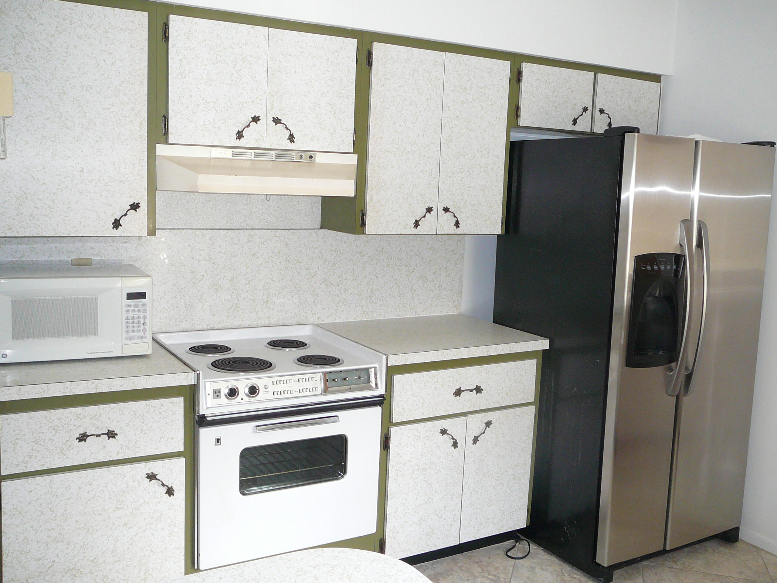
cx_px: 388
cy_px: 292
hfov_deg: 52.6
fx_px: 786
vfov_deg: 40.7
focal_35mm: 35
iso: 160
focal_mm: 5.2
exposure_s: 1/30
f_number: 2.8
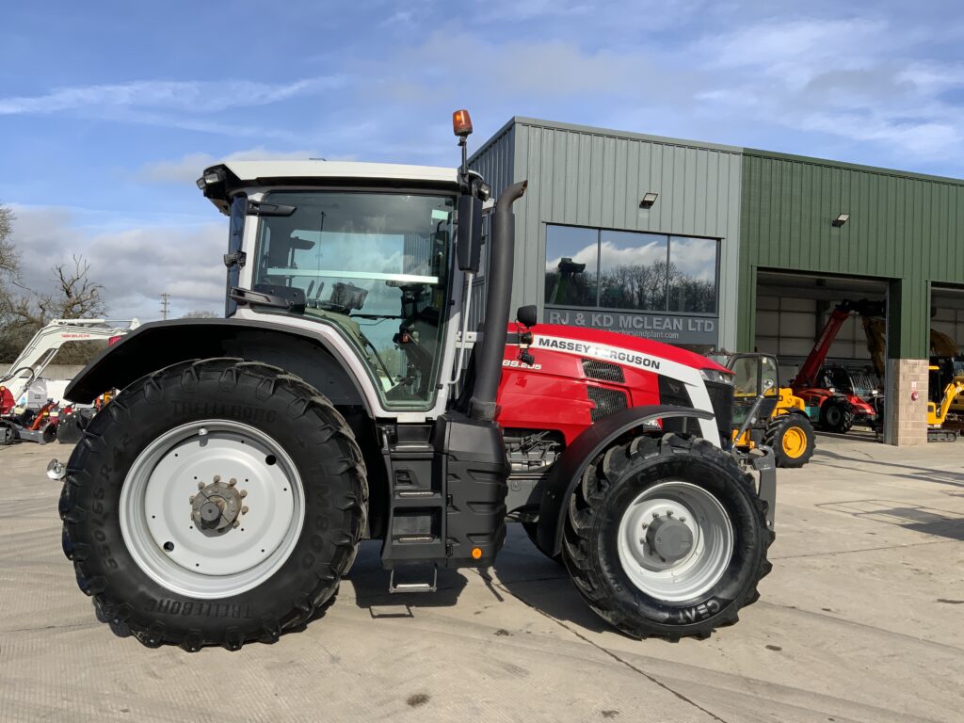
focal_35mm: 29
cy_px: 362
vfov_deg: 48.2
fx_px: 808
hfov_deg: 61.7
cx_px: 482
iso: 16
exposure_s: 1/1984
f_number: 1.8
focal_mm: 3
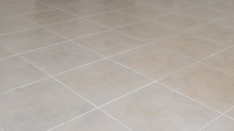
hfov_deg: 39.9
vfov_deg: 18.9
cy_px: -88
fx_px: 323
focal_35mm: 52
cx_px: 121
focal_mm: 10
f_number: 4
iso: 280
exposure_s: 1/60
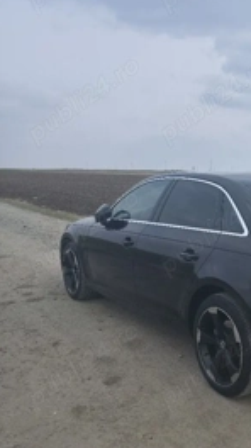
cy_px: 253
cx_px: 249
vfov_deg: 52.7
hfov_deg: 29.2
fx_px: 451
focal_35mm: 38
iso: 50
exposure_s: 1/2500
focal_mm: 6.3
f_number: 1.7
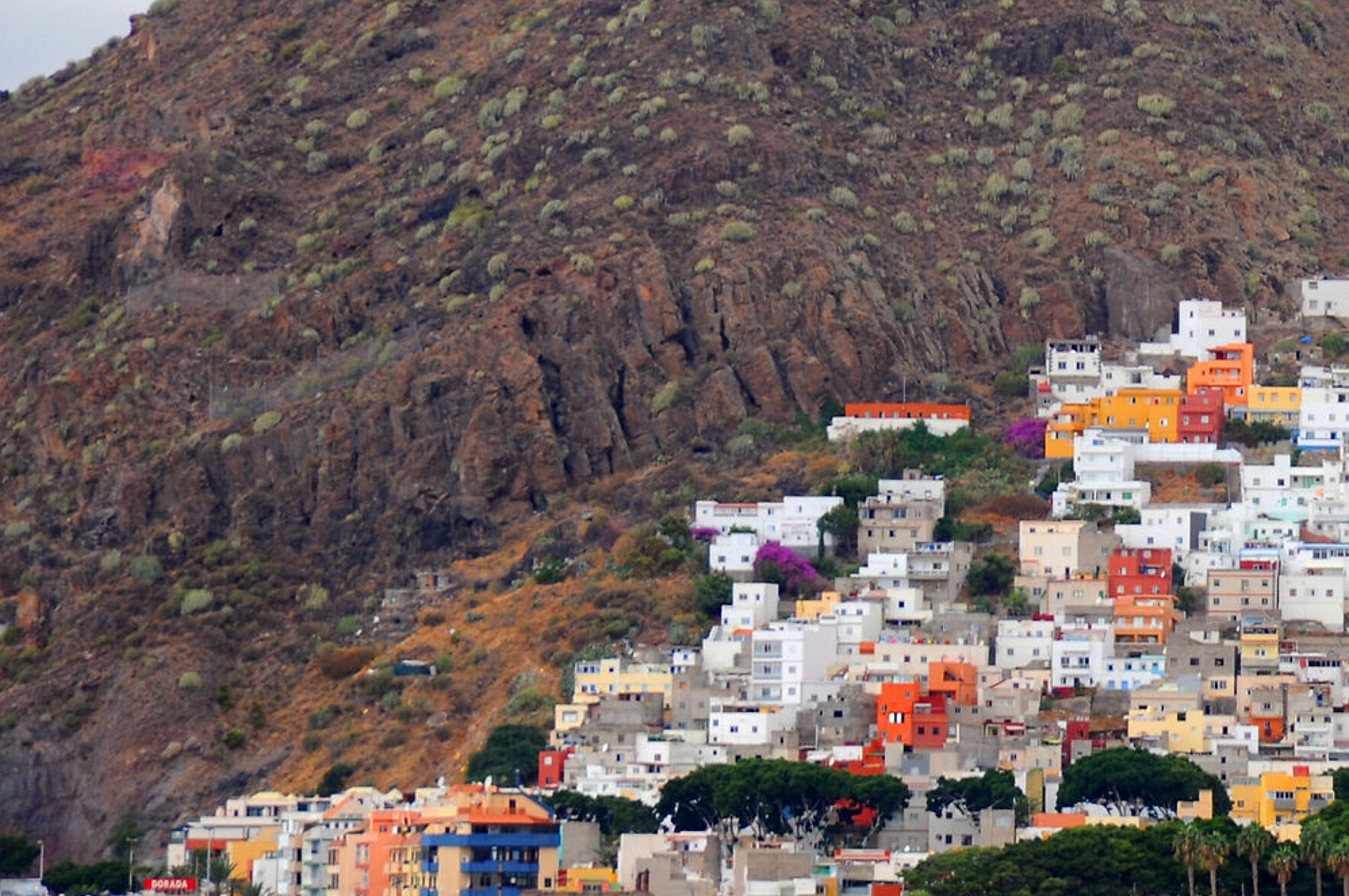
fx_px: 10820
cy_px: 522
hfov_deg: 7.1
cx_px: 1398
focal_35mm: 289
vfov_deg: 4.7
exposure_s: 1/125
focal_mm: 120
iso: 200
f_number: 5.6
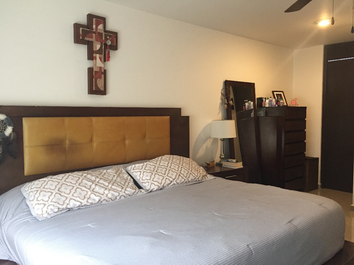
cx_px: 177
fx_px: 297
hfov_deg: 61.7
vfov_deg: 48.2
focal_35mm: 29
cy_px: 132
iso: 160
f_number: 2.2
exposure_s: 1/30
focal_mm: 4.15
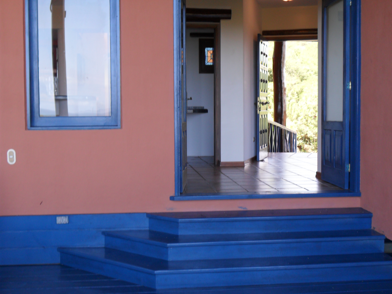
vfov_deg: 26.6
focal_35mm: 55
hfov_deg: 34.9
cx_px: 196
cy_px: 147
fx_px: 623
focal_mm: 9.9
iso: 80
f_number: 3.9
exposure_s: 1/60
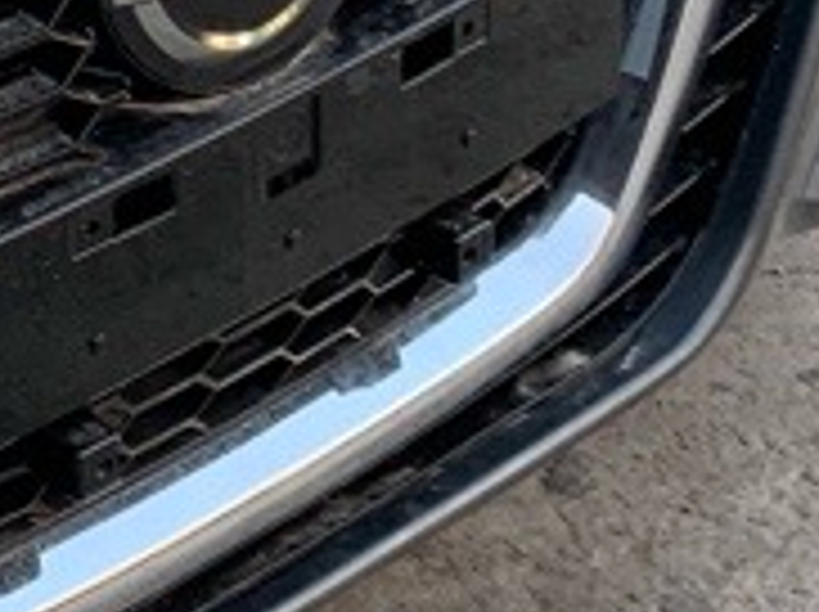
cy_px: -508
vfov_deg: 9.8
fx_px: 3379
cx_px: -958
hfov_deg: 11.9
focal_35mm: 143
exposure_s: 1/121
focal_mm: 4.25
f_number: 1.8
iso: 40
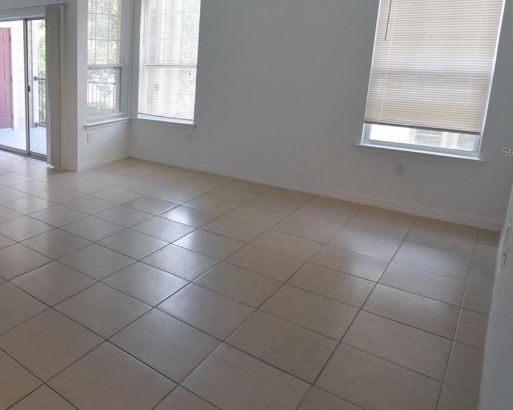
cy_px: 152
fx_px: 410
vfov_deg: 52.6
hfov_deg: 56.5
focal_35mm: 27
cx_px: 65
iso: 800
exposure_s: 1/125
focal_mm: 10
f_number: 5.6
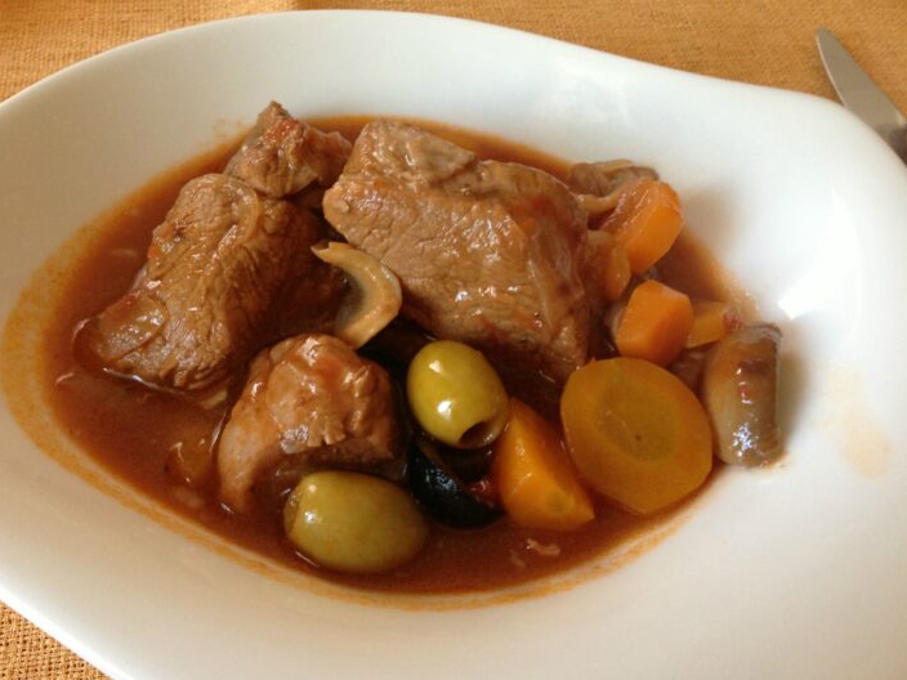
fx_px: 943
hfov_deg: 51.3
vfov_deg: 39.7
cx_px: 421
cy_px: 330
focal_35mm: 36
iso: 160
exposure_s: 1/20
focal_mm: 4.13
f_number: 2.4
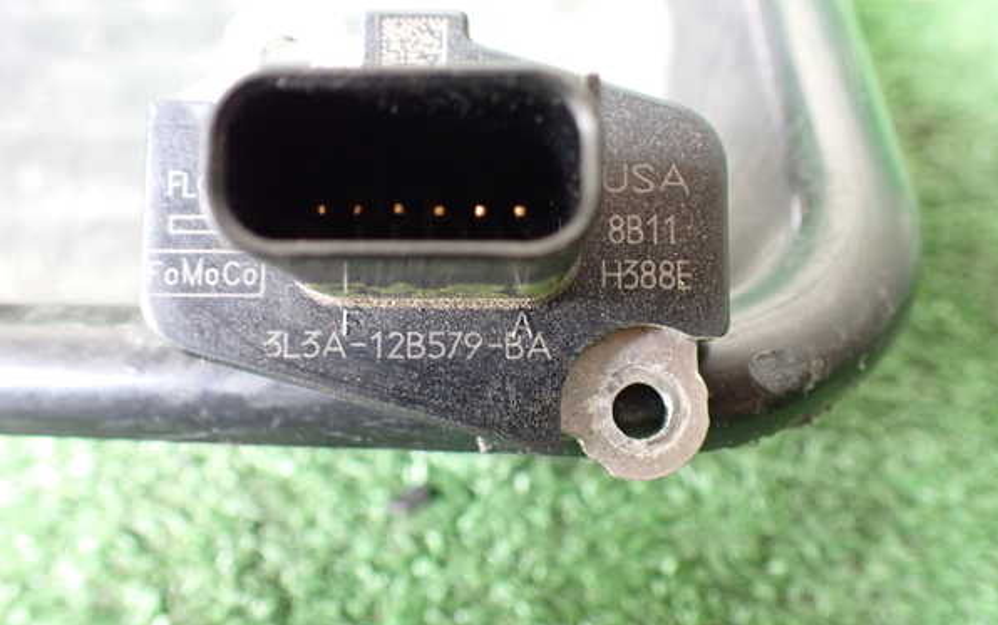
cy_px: 308
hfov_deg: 59.6
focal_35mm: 32
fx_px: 871
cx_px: 501
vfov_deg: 39.5
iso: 800
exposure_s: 1/30
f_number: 2.3
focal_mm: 5.4
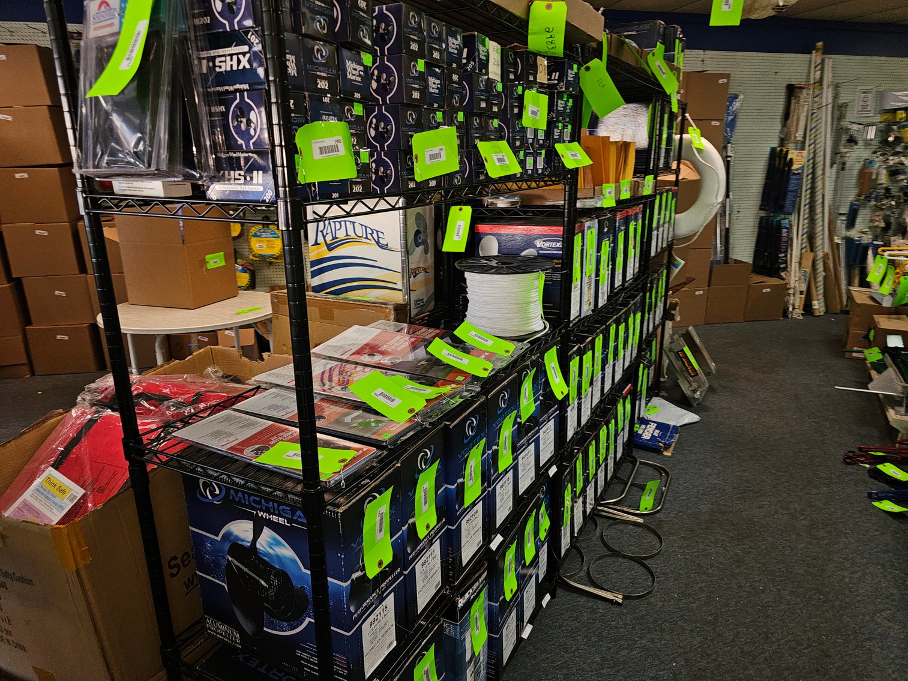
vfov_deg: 58.9
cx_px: 454
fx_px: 603
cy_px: 340
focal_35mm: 23
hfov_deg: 73.9
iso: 125
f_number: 1.7
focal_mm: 6.3
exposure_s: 1/24
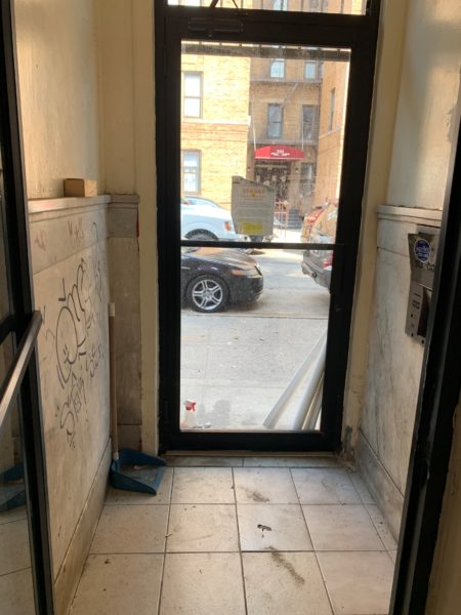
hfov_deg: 53.1
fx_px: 462
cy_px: 308
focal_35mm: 26
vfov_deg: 67.3
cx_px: 230
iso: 40
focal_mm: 4.25
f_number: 1.8
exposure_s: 1/121
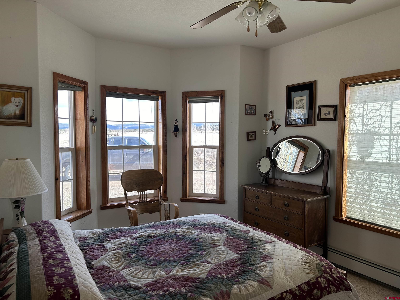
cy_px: 150
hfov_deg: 67.3
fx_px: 300
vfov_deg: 53.1
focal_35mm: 26
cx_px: 200
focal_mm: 5.7
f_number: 1.5
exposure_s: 1/204
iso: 40
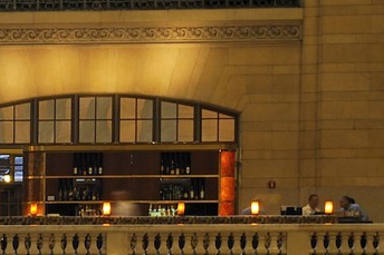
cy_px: 346
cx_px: -477
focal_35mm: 288
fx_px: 3070
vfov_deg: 4.7
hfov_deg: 6.8
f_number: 7.1
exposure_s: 1/2.5
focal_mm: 62
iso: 200
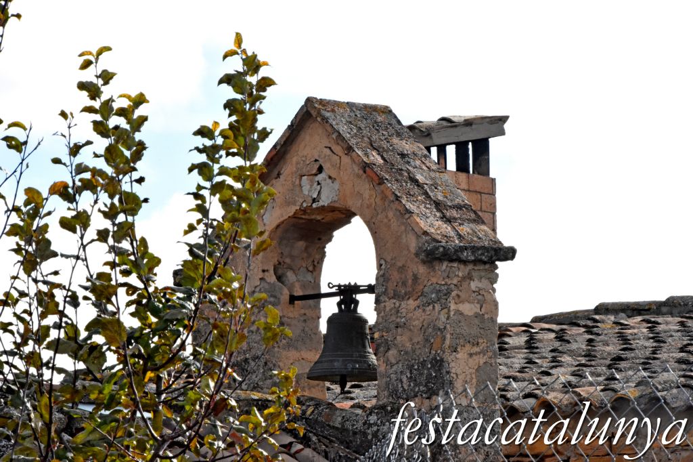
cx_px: 346
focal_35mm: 210
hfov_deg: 9.8
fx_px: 4041
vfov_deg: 6.5
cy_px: 231
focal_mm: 140
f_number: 40
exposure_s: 1/250
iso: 2000
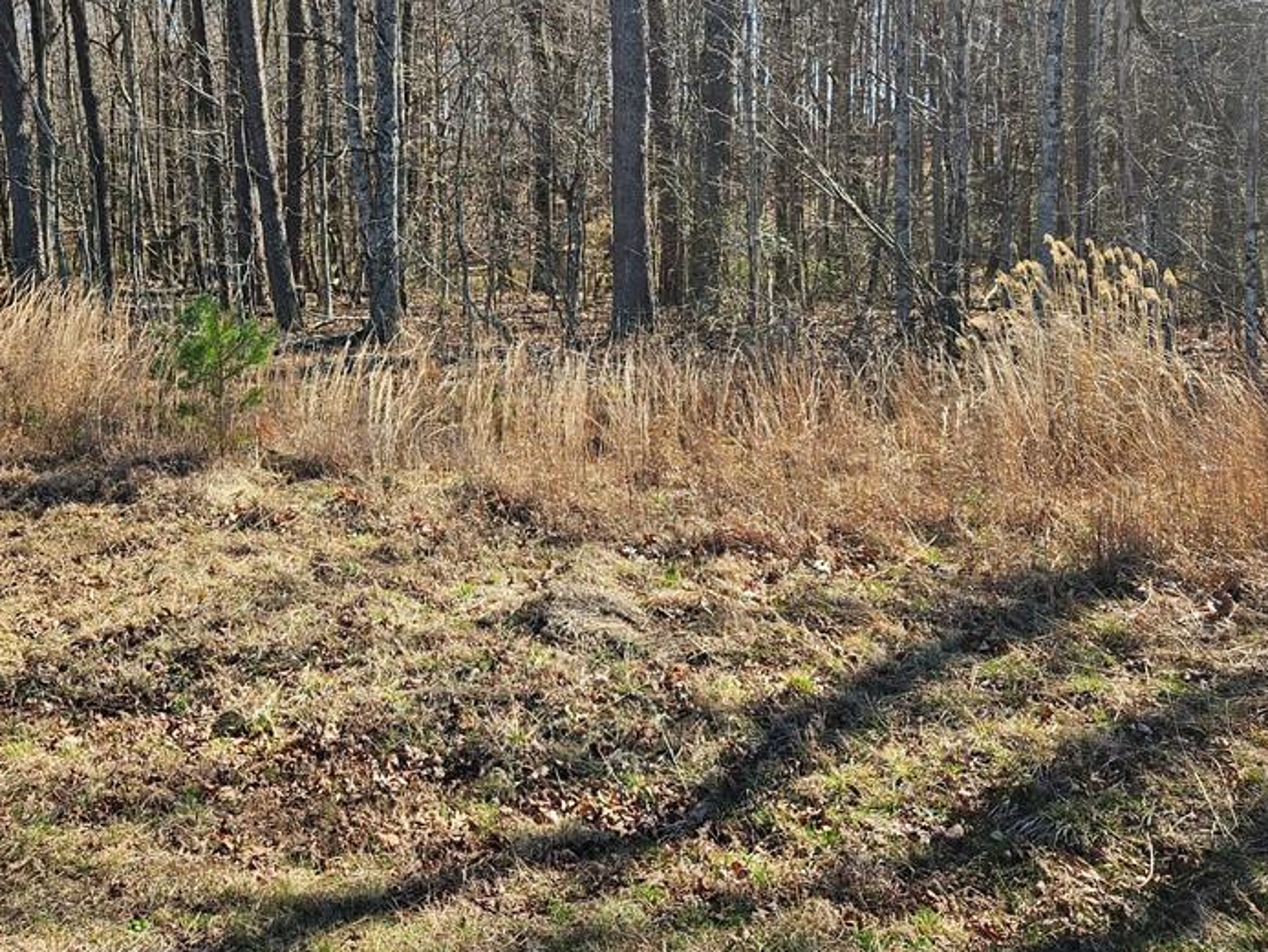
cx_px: 529
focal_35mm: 34
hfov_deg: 53.7
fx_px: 1246
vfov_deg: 41.1
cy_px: 289
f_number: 1.8
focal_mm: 5.4
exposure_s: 1/521
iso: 25
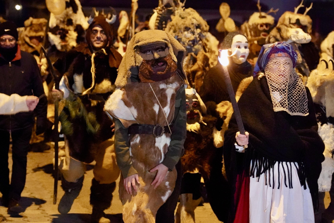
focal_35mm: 124
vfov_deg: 11.1
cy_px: 112
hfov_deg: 16.5
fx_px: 1150
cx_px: 167
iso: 25600
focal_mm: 83
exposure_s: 1/125
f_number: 4
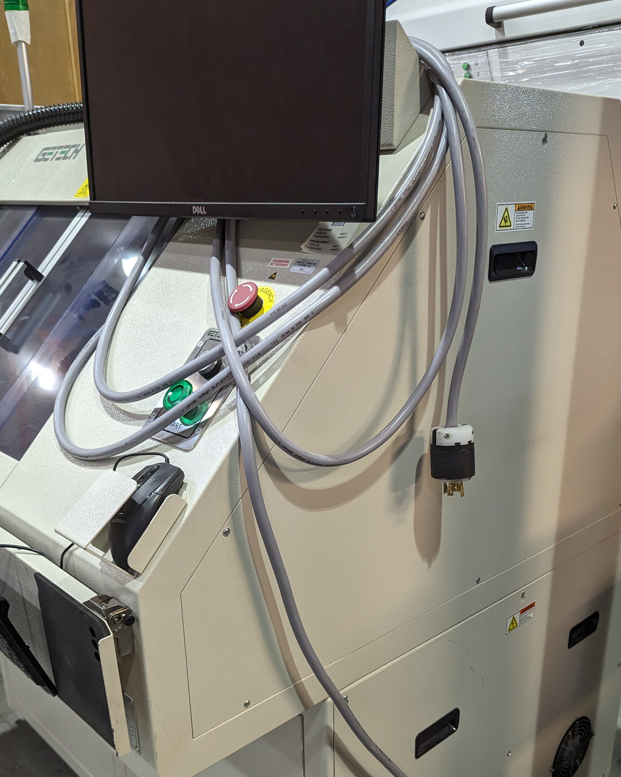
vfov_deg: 53.0
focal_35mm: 33
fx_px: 758
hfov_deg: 44.5
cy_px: 528
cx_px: 323
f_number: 1.85
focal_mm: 6.81
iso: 576
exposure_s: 1/142
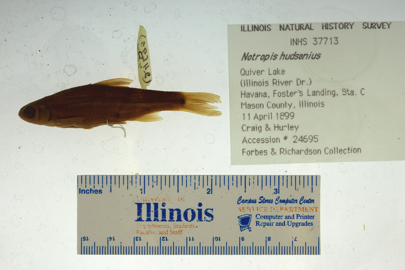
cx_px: 202
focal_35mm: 60
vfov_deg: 22.6
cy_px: 135
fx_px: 675
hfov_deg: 33.4
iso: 100
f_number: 10
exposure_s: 1/200
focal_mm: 60
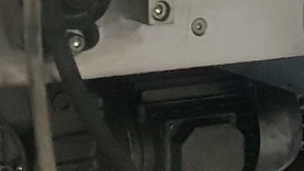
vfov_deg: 6.6
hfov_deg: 10.1
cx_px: 760
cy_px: 237
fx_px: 1475
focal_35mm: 183
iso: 800
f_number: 1.7
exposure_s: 1/30
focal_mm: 4.3
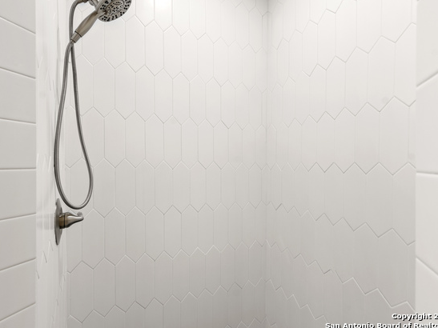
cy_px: 160
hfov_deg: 85.8
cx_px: 199
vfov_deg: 69.9
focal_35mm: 19
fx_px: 235
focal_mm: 11
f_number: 7.1
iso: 200
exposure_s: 1/4
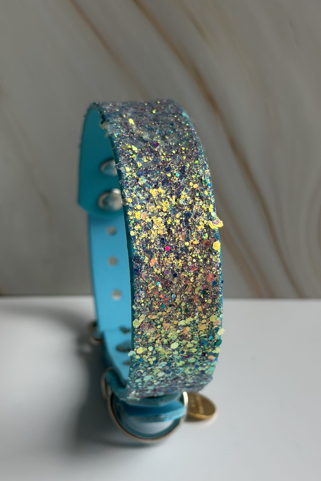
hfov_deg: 22.3
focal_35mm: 61
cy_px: 256
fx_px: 816
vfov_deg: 32.9
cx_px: 157
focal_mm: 6.86
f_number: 1.78
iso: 80
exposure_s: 1/339
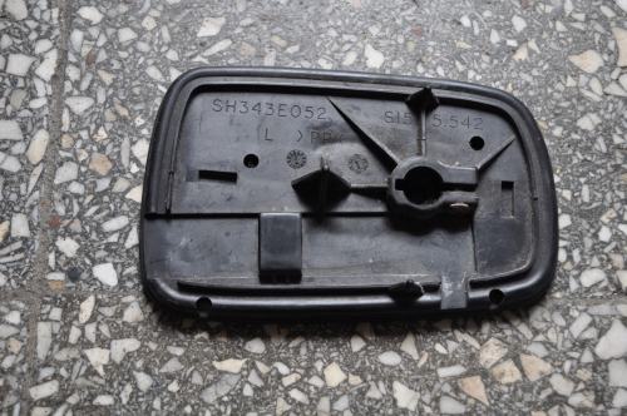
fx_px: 887
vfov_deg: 26.4
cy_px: 208
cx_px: 314
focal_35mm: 51
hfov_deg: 38.9
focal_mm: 34
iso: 400
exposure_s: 1/60
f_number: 5
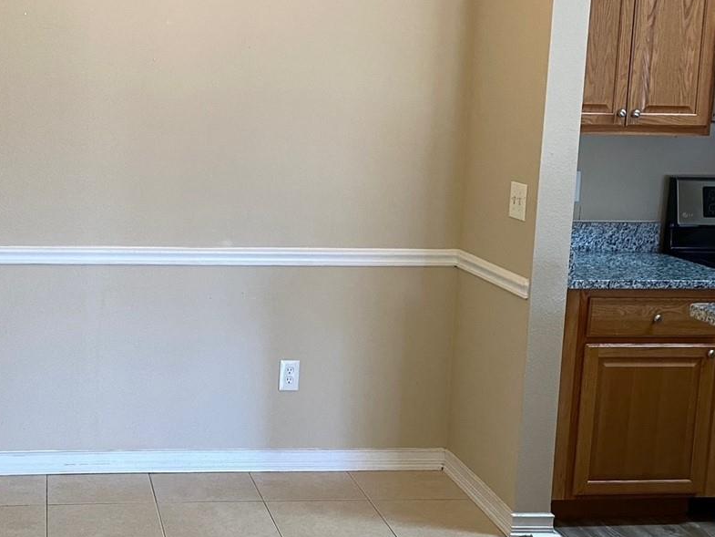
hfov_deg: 35.1
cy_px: 241
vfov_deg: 27.5
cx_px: 154
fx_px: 1095
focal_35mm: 53
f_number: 1.8
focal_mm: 4.25
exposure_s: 1/60
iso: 200
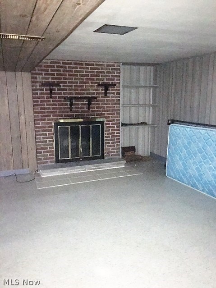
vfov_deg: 61.7
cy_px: 144
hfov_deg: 48.2
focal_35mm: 29
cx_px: 108
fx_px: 241
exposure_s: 1/16
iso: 1250
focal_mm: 4.15
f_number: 2.2
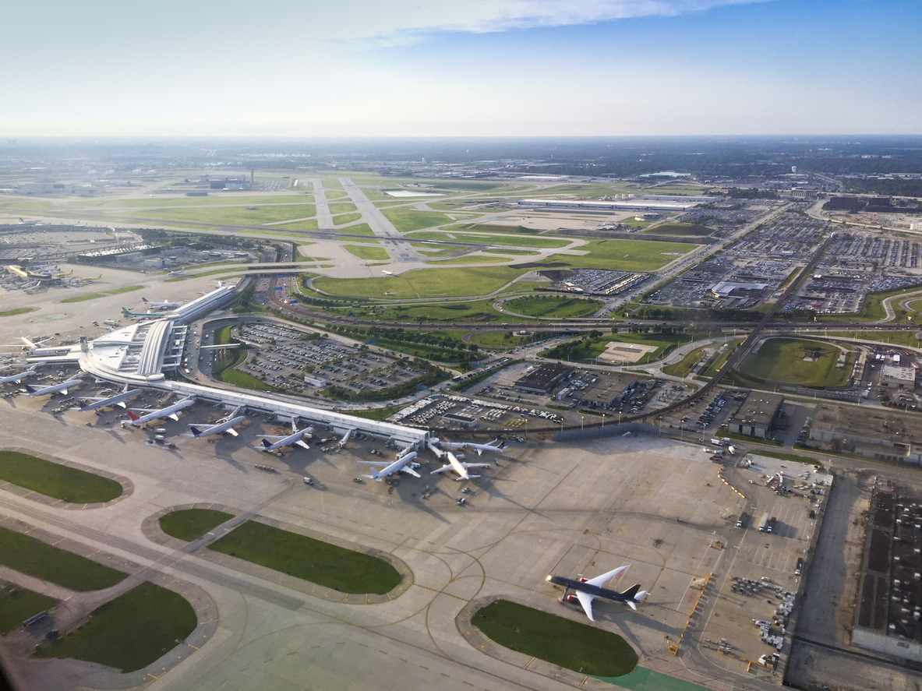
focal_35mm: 29
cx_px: 461
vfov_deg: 48.2
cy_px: 346
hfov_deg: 61.7
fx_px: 772
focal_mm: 4.15
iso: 32
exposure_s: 1/900
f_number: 2.2
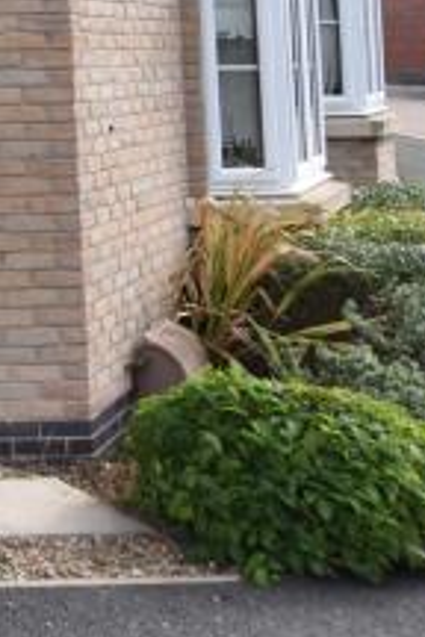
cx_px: -711
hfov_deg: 12.6
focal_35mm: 71
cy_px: -43
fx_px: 1257
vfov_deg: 26.5
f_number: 3.5
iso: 100
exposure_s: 1/400
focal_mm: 10
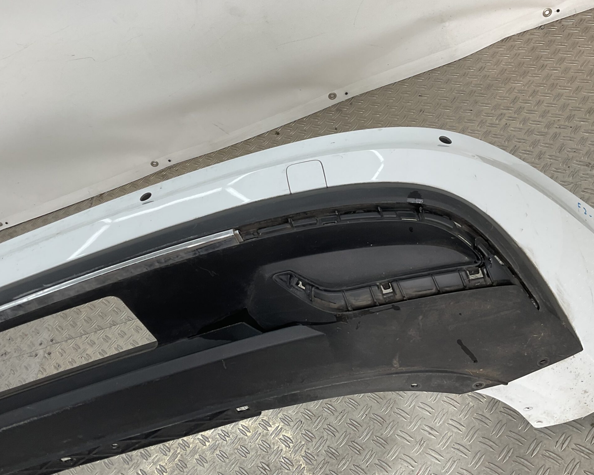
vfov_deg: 39.1
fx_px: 668
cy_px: 214
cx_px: 292
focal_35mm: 38
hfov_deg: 47.9
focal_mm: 3
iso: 16
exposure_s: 1/176
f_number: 1.8
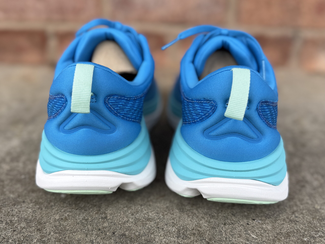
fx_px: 225
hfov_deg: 71.6
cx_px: 162
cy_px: 122
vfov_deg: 56.8
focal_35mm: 24
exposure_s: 1/931
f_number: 1.78
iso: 80
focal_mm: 6.76
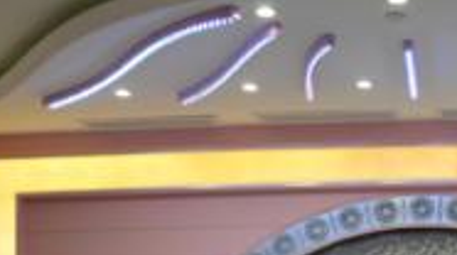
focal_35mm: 76
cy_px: 403
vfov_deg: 14.5
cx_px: 428
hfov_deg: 26.8
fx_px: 920
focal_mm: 18
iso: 800
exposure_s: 1/50
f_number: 3.5
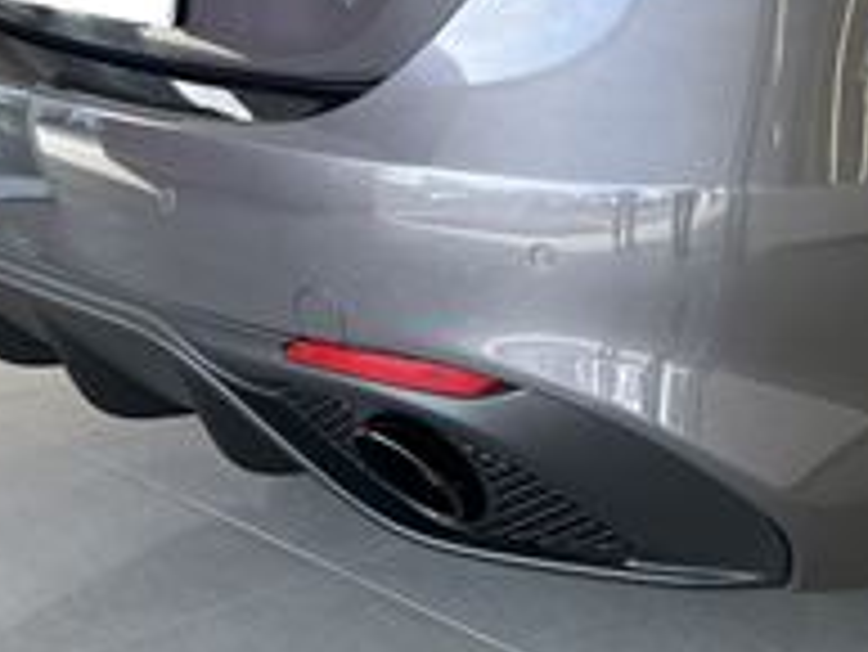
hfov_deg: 21.3
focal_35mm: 86
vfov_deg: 16.8
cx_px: 1007
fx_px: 2158
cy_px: 13
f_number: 1.5
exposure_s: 1/207
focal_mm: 5.7
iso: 40
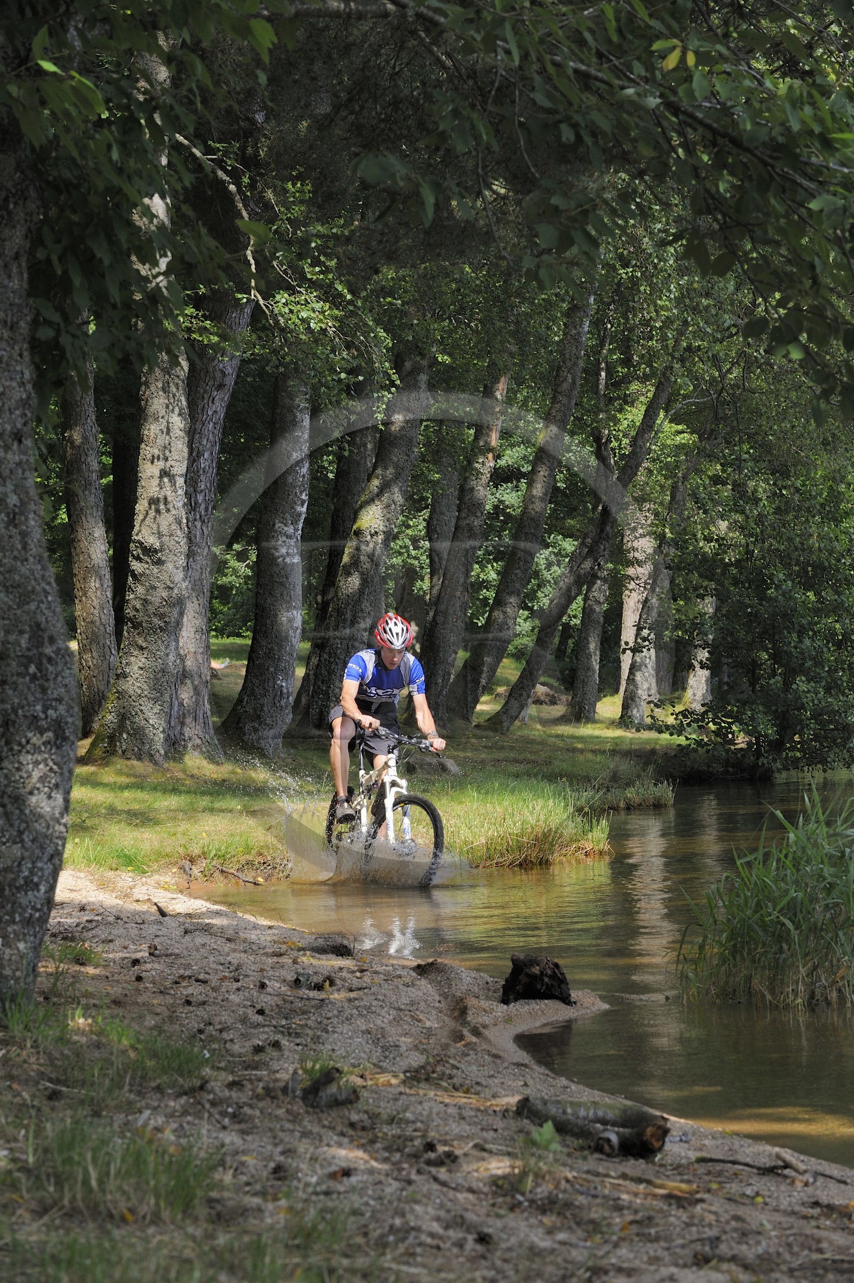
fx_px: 4276
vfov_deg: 17.1
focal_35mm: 120
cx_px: 427
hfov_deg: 11.4
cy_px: 642
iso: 800
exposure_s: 1/400
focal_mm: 120
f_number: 10
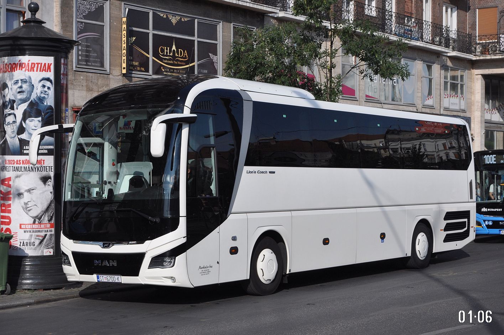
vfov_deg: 20.1
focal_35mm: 68
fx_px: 944
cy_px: 168
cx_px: 252
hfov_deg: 29.9
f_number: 6.3
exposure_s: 1/1600
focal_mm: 45
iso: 400
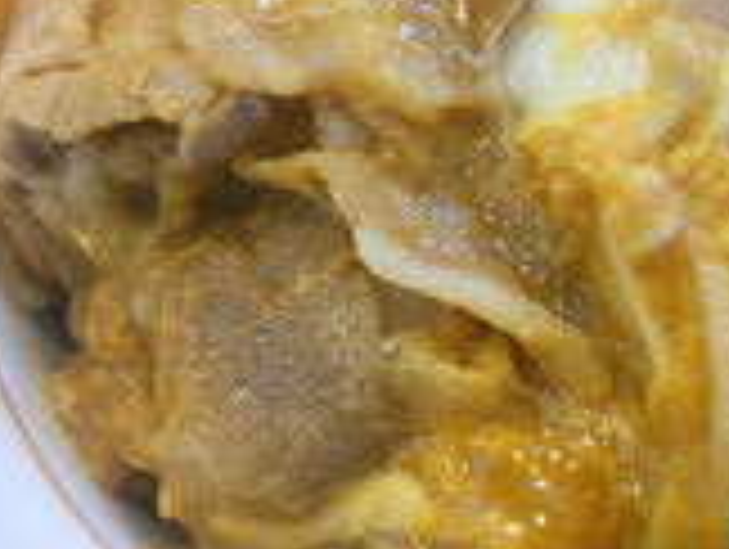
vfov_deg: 19.8
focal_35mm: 74
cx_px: 724
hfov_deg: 25.1
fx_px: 1561
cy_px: 148
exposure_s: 1/100
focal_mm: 4.06
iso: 100
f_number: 1.94
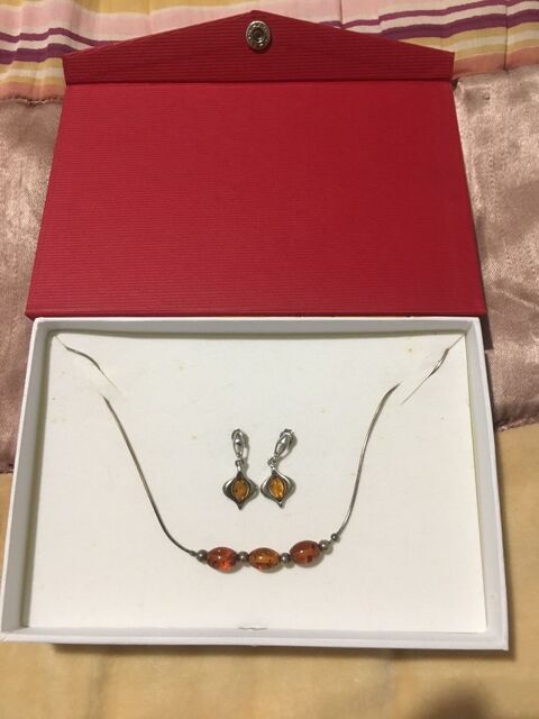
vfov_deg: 61.7
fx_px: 602
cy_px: 360
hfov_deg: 48.2
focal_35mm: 29
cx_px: 270
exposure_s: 1/33
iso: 250
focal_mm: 4.15
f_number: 2.2
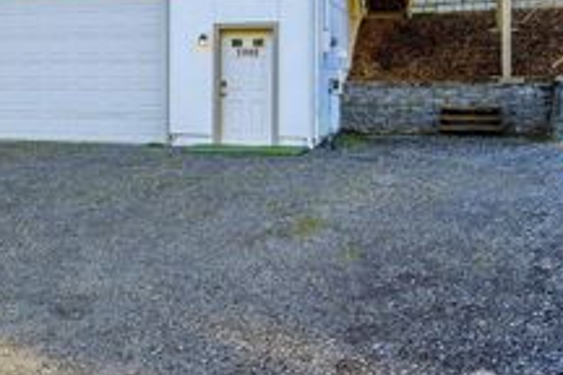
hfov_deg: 31.8
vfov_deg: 22.3
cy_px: -14
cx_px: 0
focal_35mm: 58
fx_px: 907
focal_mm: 25
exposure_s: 1/1600
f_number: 9
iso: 400
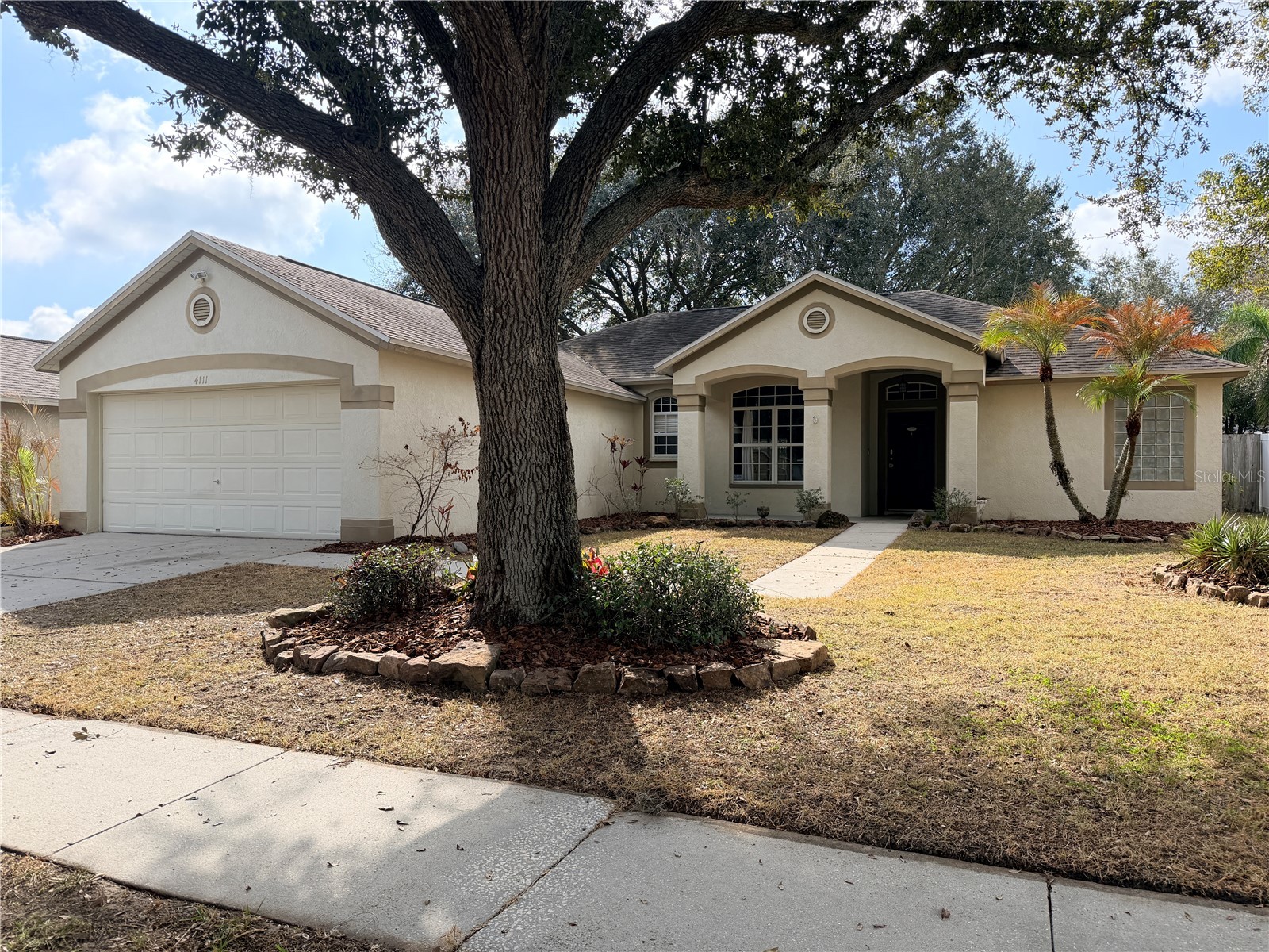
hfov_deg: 71.6
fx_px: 880
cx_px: 634
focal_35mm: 24
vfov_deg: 56.8
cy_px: 476
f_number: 1.78
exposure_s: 1/2110
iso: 100
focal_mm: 6.76
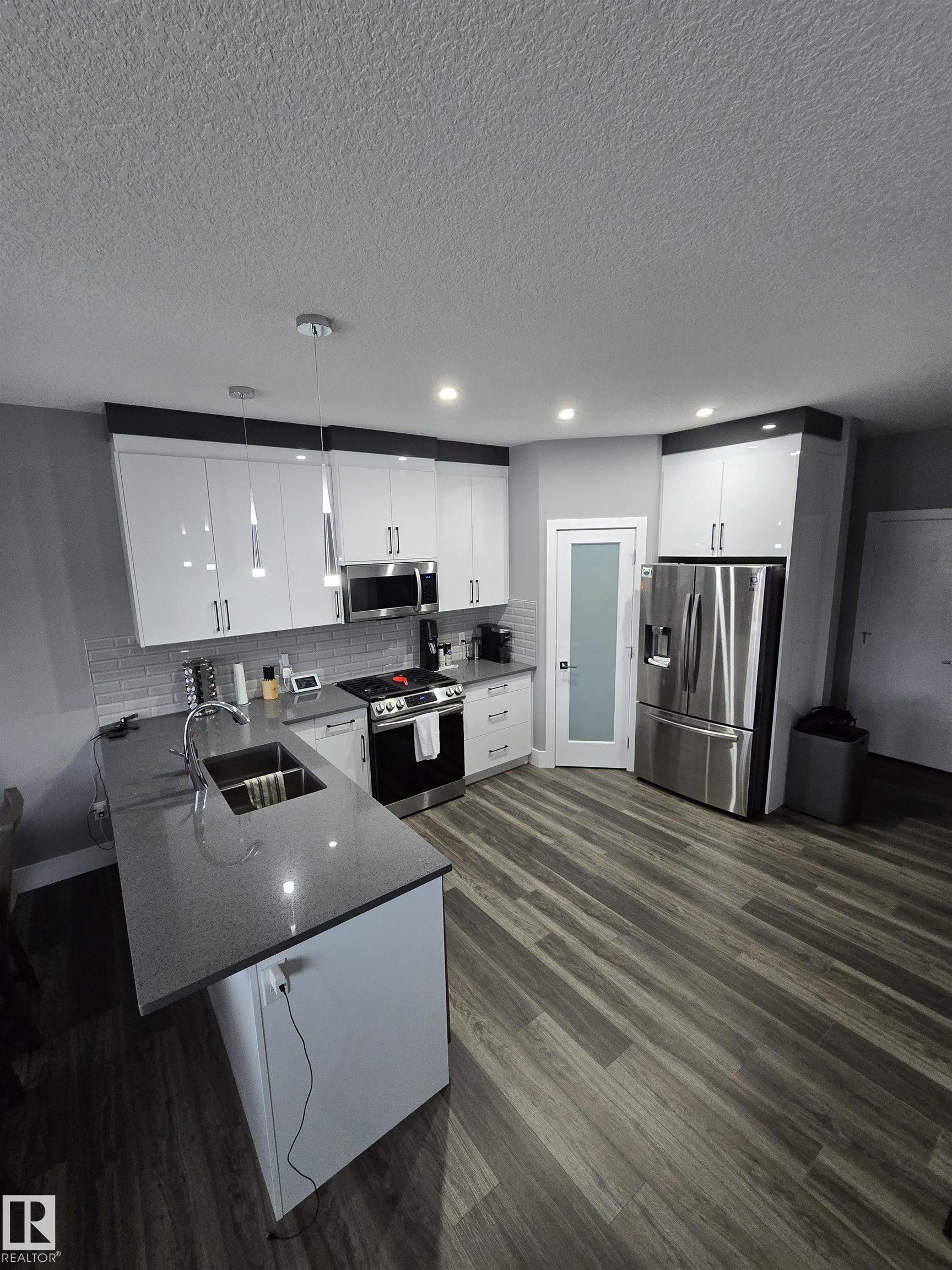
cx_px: 476
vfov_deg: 106.2
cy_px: 635
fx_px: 477
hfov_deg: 89.9
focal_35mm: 13
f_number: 2.2
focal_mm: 2.2
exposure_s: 1/60
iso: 320
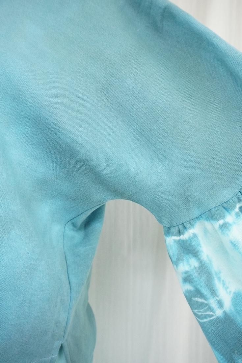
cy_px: 182
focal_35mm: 30
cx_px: 121
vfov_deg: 61.9
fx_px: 302
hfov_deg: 43.7
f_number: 6.3
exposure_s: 1/200
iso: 5000
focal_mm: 20
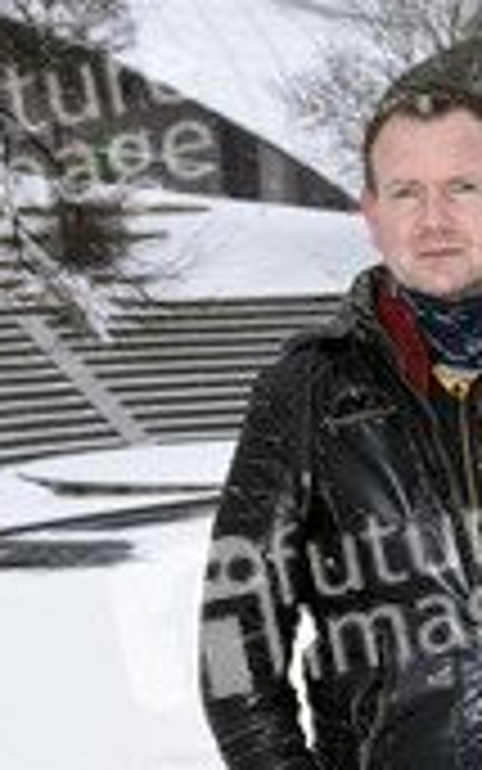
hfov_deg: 10.5
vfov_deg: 16.4
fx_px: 2604
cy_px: 829
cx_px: 473
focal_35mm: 124
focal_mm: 52
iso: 200
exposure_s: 1/160
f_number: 8
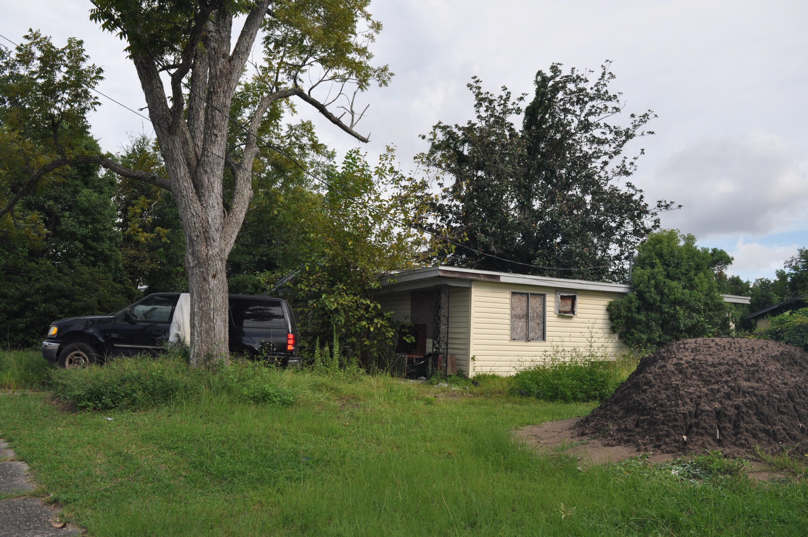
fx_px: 740
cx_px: 404
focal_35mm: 33
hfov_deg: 57.3
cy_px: 268
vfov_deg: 39.9
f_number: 7.1
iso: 200
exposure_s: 1/200
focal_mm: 22
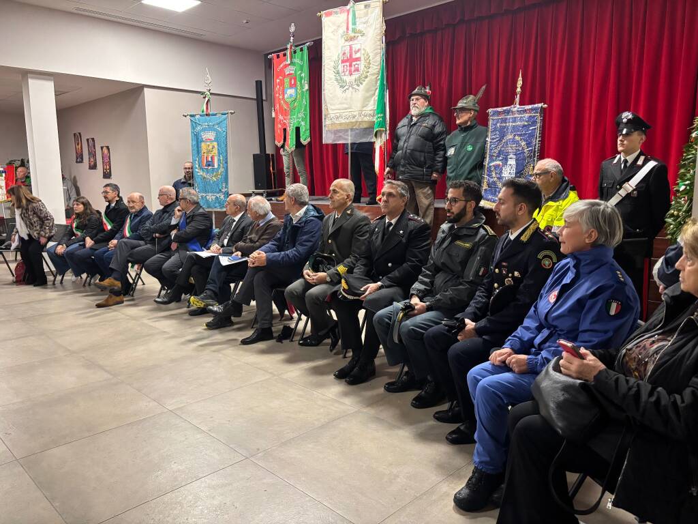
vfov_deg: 53.1
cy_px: 262
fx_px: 524
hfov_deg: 67.3
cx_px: 349
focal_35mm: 26
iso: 500
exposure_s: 1/50
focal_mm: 5.96
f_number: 1.6
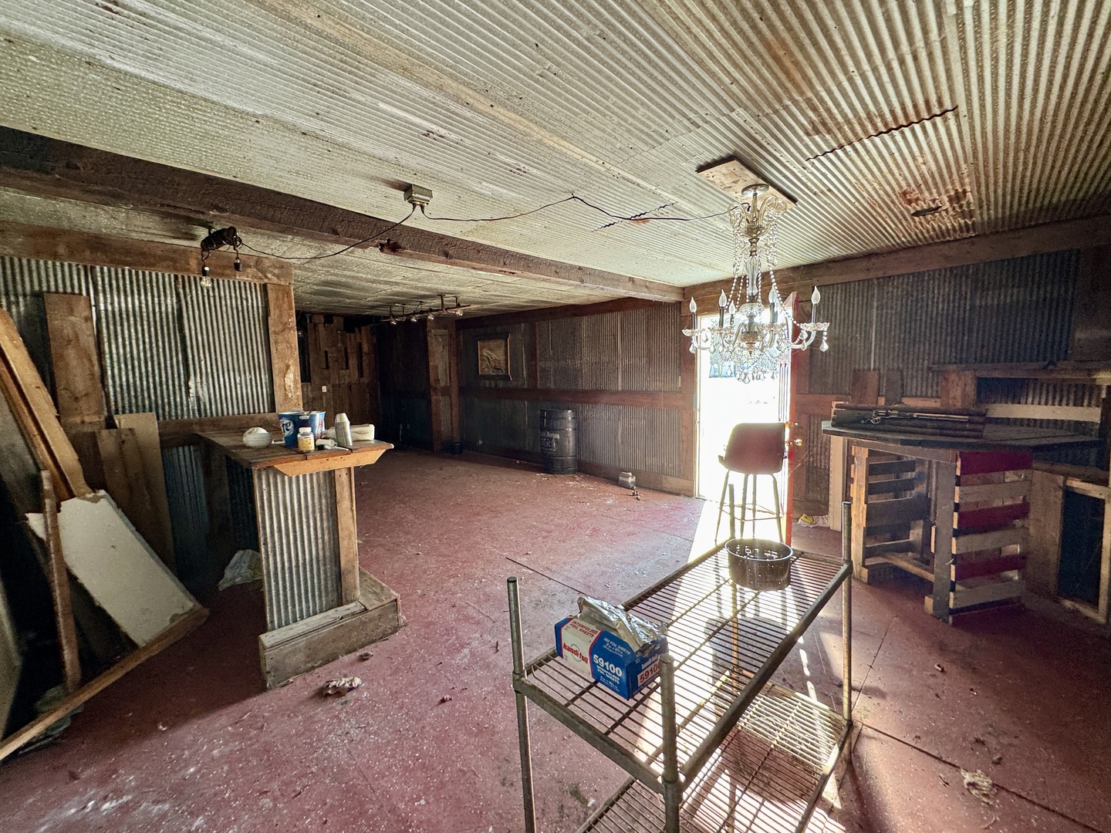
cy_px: 416
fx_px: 449
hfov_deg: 102.1
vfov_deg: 85.7
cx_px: 556
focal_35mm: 14
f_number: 2.2
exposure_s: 1/99
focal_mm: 2.22
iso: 100
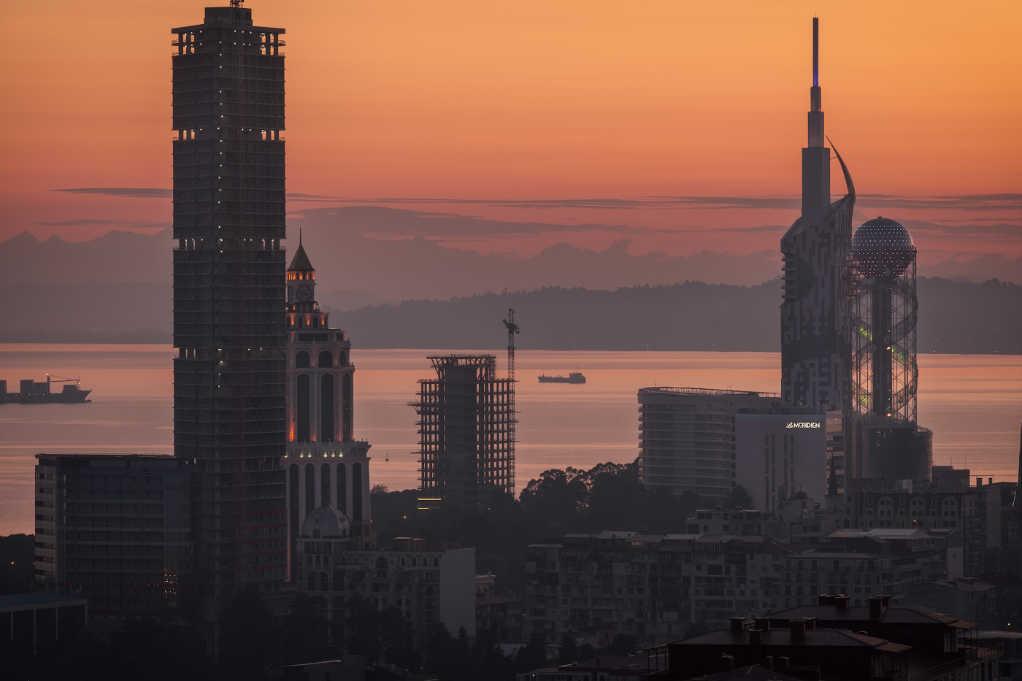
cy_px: 340
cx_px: 511
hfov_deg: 9.8
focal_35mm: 210
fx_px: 5961
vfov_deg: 6.5
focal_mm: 140
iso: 500
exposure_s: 1/6
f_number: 11
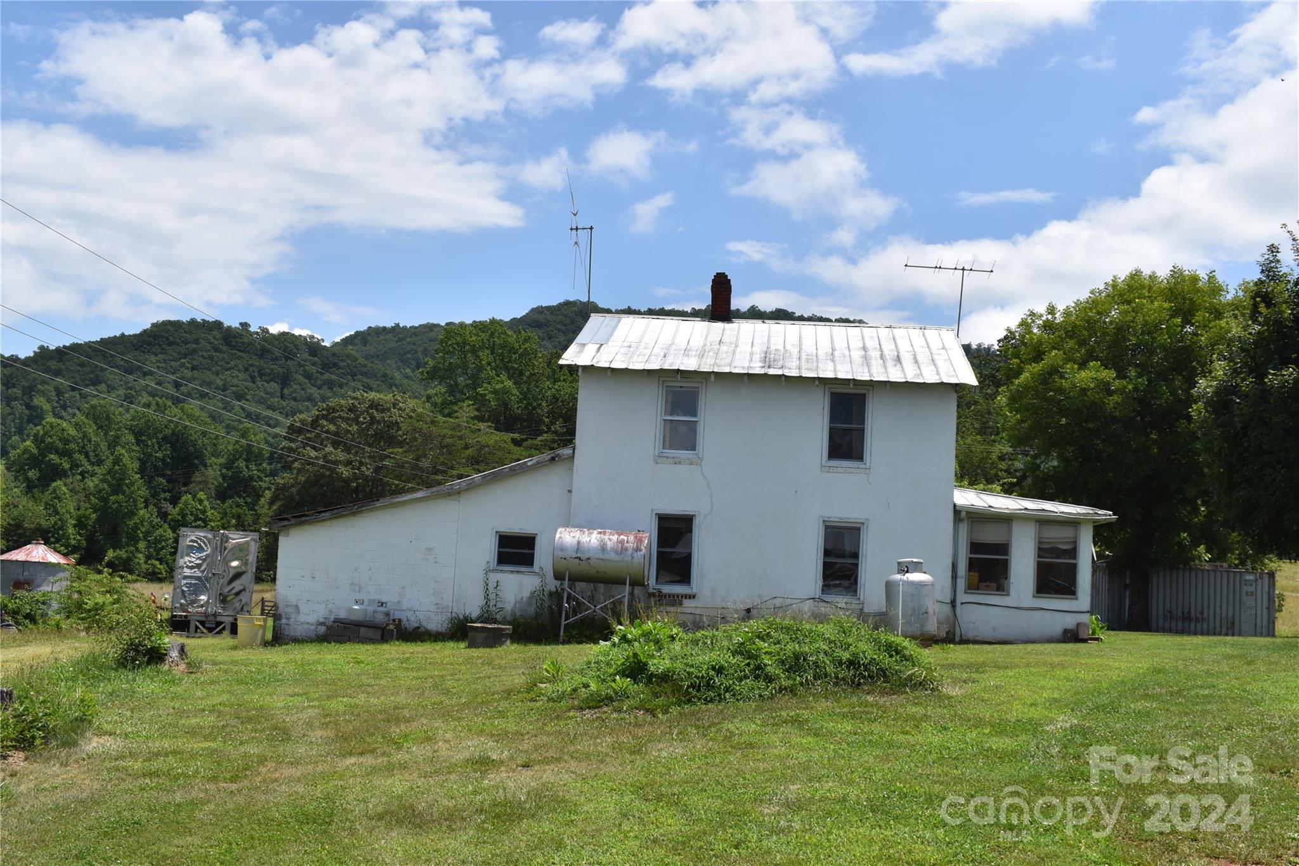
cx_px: 650
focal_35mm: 36
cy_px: 433
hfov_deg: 53.1
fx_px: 1299
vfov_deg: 36.9
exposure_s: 1/200
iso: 100
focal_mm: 24
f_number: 13
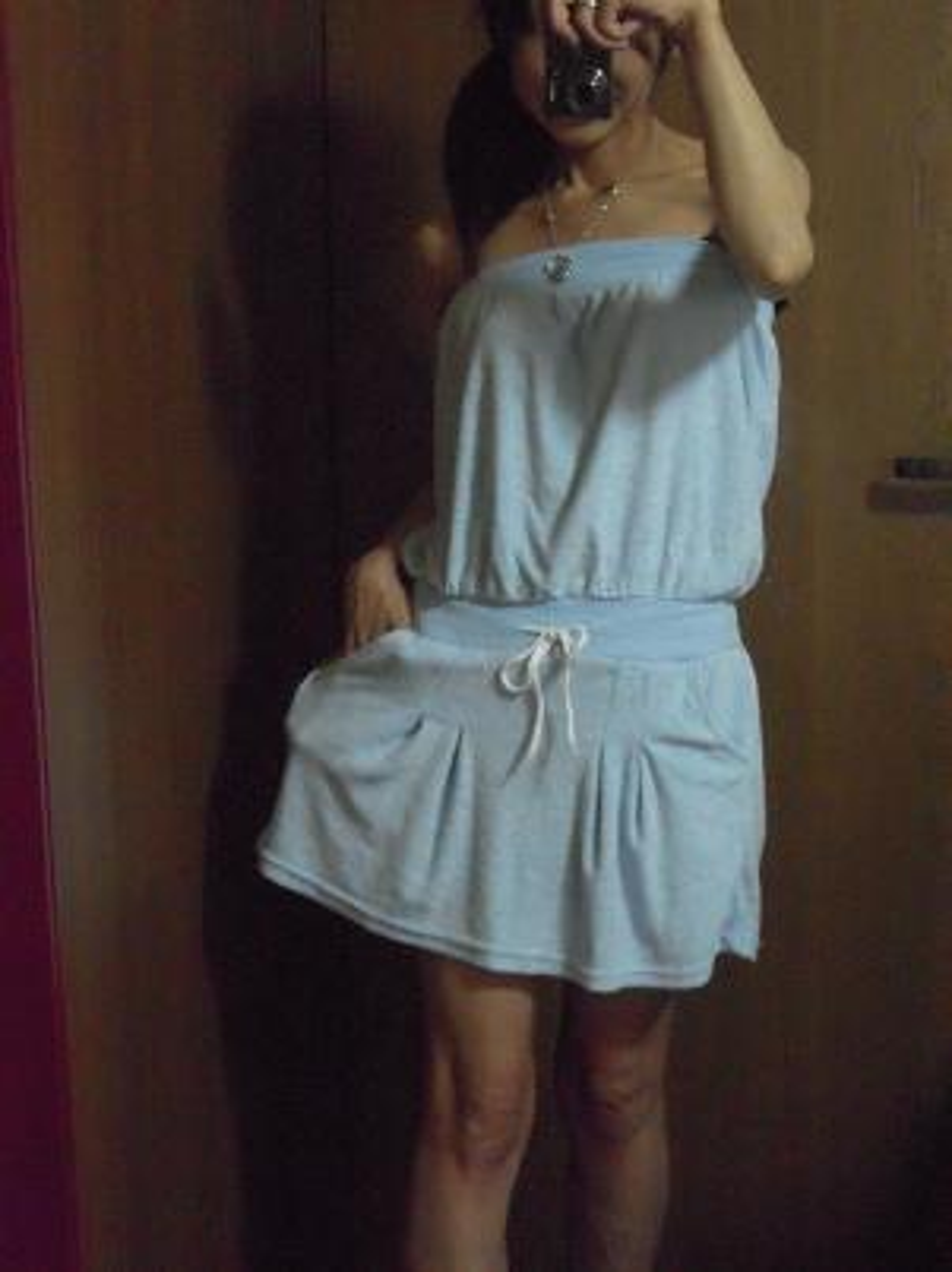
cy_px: 636
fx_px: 2533
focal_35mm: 69
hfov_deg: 21.3
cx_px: 476
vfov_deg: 28.2
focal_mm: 12.3
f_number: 4.2
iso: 1600
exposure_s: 1/50
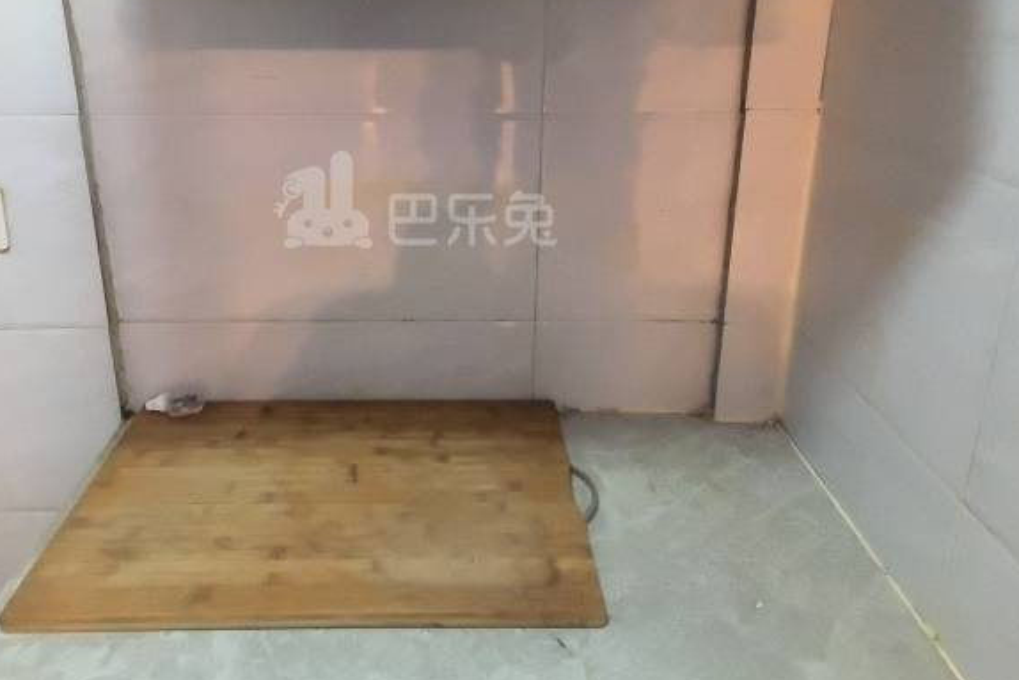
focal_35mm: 29
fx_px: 821
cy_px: 201
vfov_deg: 44.0
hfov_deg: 63.2
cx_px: 415
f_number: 2.2
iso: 640
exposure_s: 1/33.3
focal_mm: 1.95
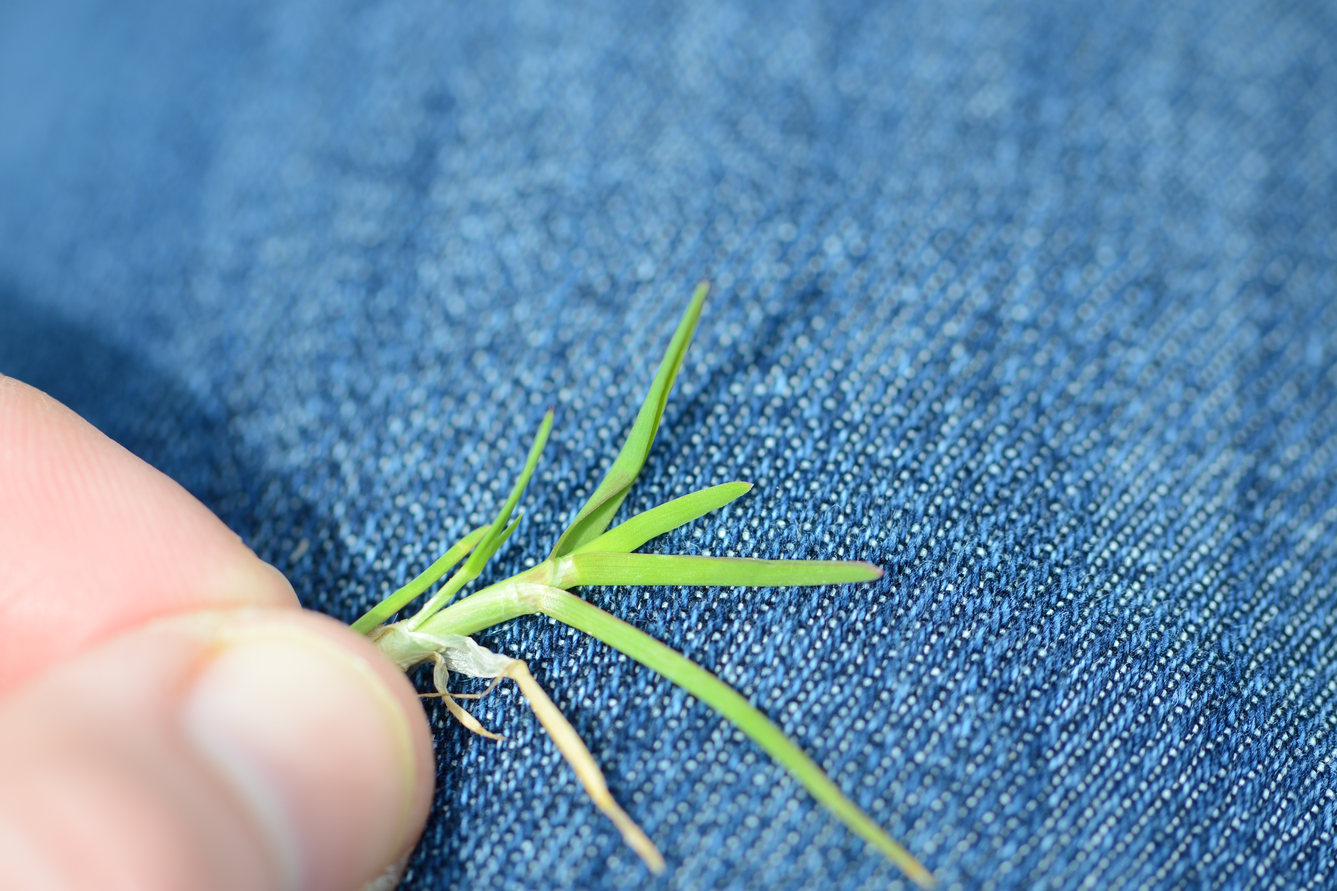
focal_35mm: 96
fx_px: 3565
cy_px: 466
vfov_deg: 14.3
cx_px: 625
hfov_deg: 21.2
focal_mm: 60
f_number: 4.5
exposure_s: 1/500
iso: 100
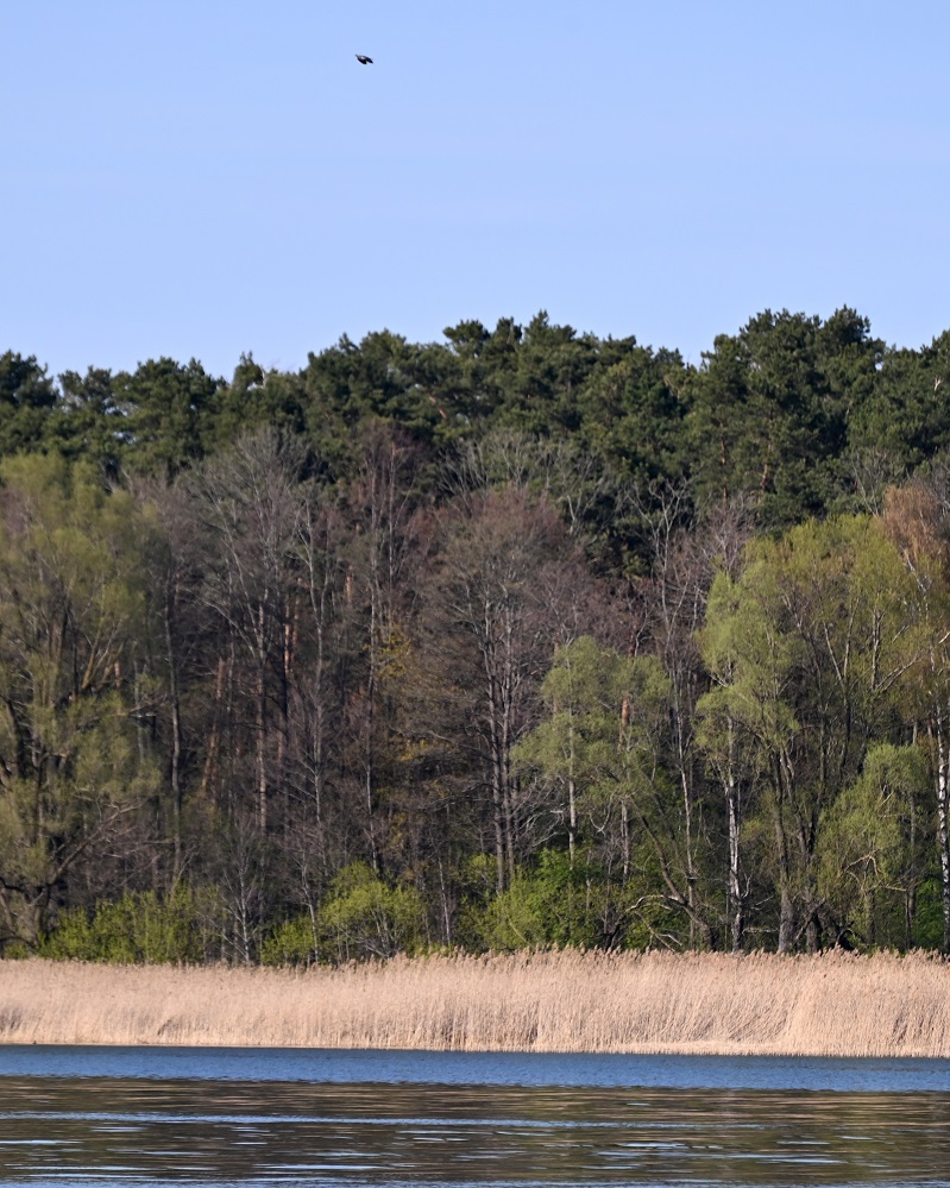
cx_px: 521
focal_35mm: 423
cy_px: 594
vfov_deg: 4.6
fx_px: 14869
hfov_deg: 3.7
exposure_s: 1/1000
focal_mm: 300
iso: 250
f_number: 5.6
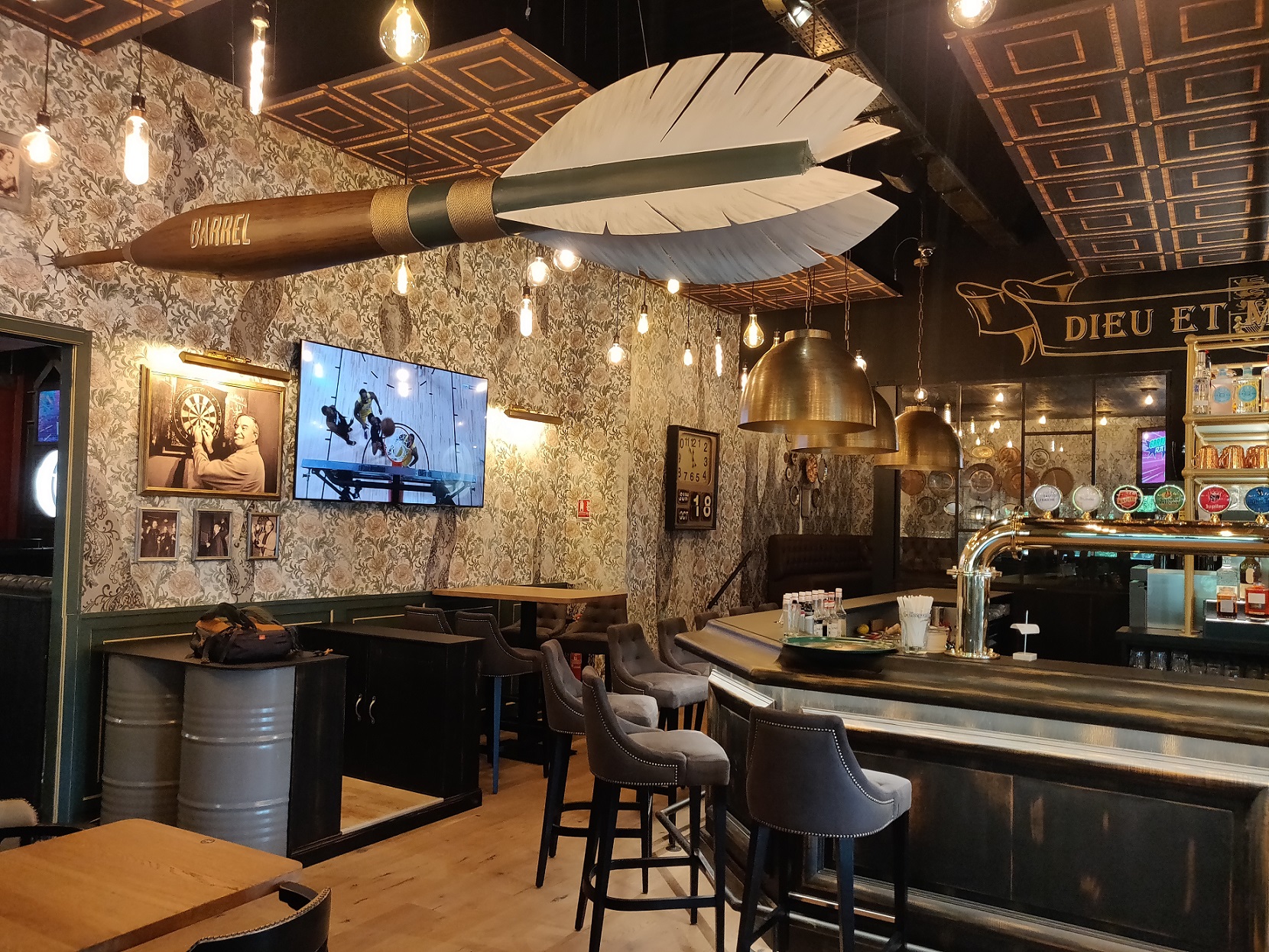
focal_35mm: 25
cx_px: 634
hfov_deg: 69.4
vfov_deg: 54.9
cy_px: 476
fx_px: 916
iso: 500
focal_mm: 4.25
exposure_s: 1/50
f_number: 1.7
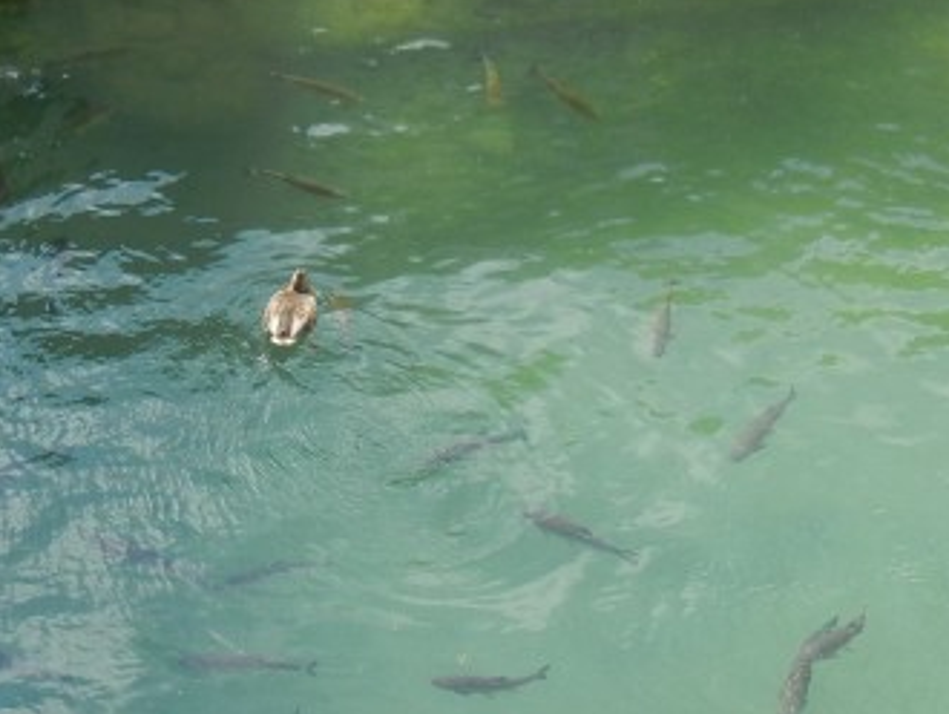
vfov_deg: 15.9
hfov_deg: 20.9
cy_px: 400
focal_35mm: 93
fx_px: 2551
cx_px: 224
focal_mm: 5.4
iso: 160
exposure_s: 1/467
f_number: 3.5
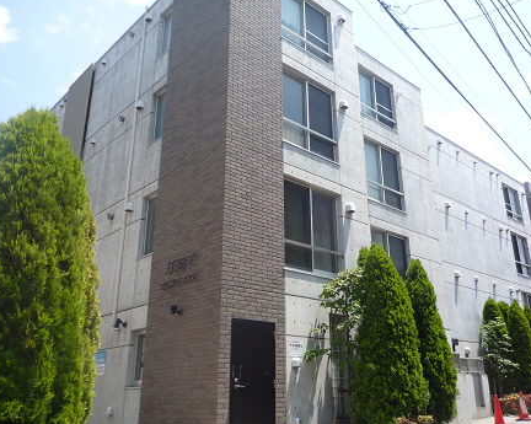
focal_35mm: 32
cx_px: 295
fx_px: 503
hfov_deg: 55.6
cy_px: 206
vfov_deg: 45.7
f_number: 3.5
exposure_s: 1/640
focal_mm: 4.4
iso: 100
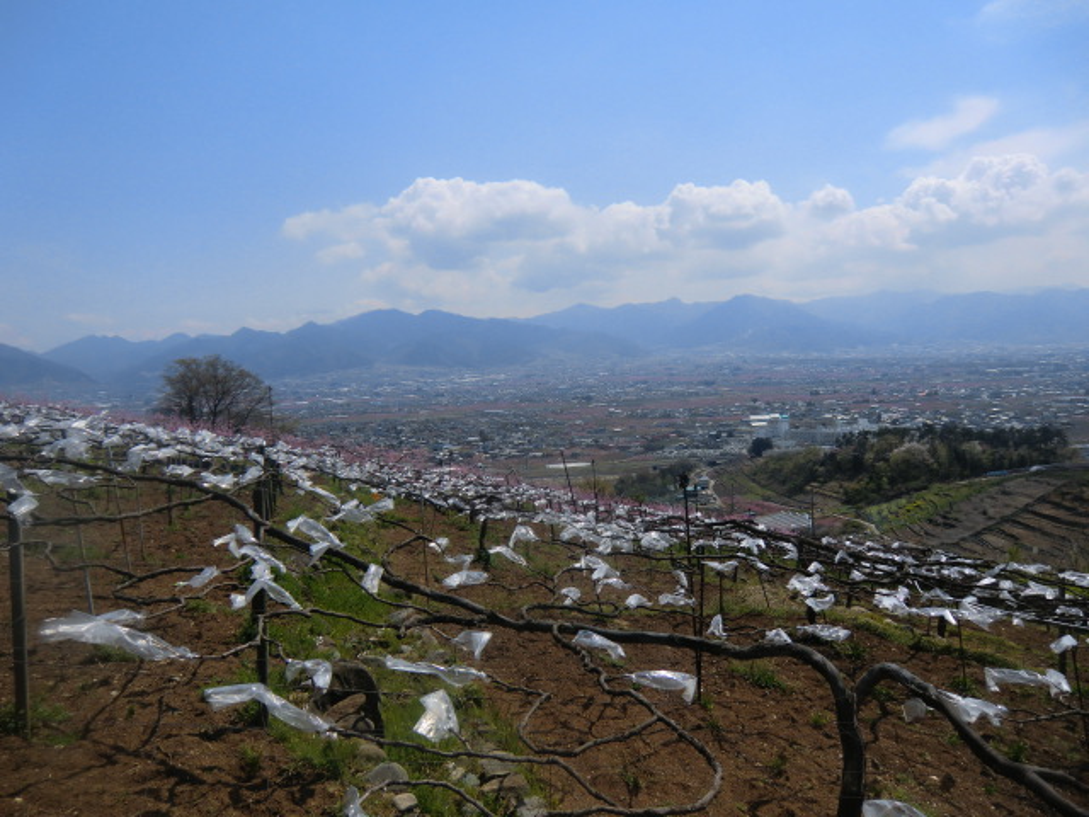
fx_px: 755
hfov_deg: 71.6
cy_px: 408
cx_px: 544
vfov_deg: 56.8
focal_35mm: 24
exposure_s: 1/320
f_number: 7.5
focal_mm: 4.3
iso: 64
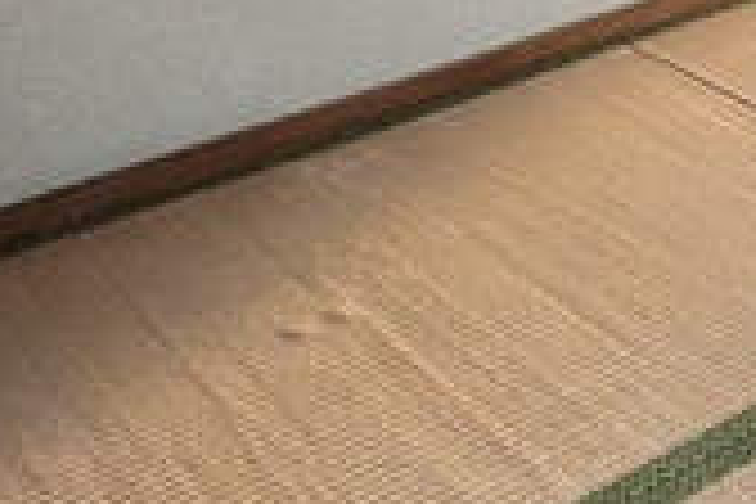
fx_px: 1743
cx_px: 1174
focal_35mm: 83
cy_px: -662
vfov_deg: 13.0
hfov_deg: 20.5
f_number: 2.2
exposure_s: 1/120
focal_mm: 1.83
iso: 63
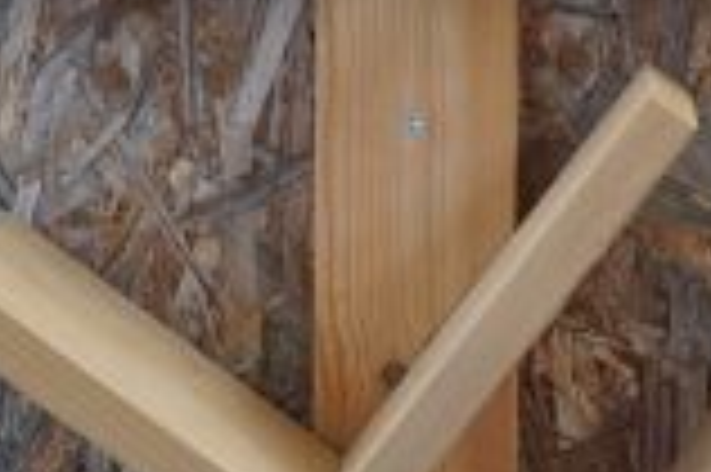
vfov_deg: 8.6
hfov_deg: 13.1
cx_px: 626
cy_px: -196
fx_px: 3078
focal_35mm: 156
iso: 3200
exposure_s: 1/160
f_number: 2.8
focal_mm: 24
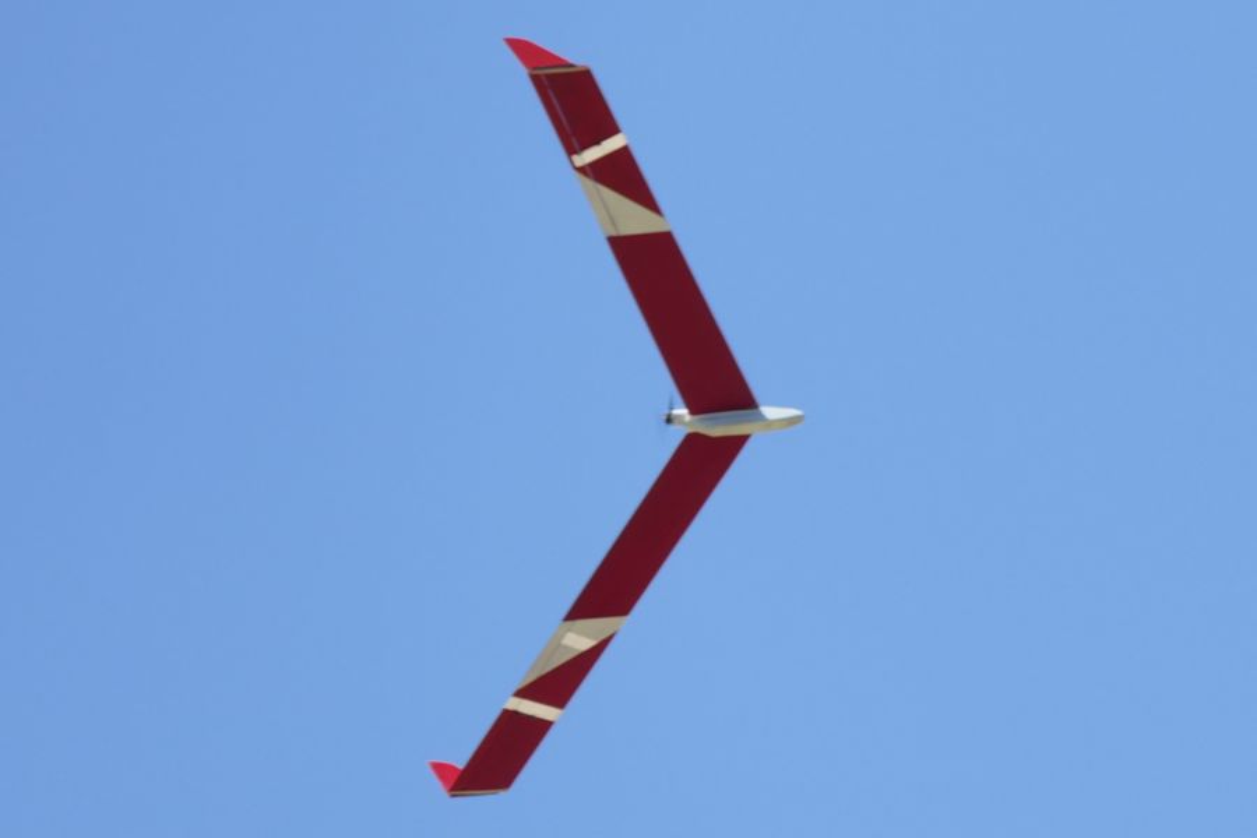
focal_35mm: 369
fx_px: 12883
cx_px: 628
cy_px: 419
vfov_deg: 3.7
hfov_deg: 5.6
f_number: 4
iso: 125
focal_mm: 134.52
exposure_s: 1/1300
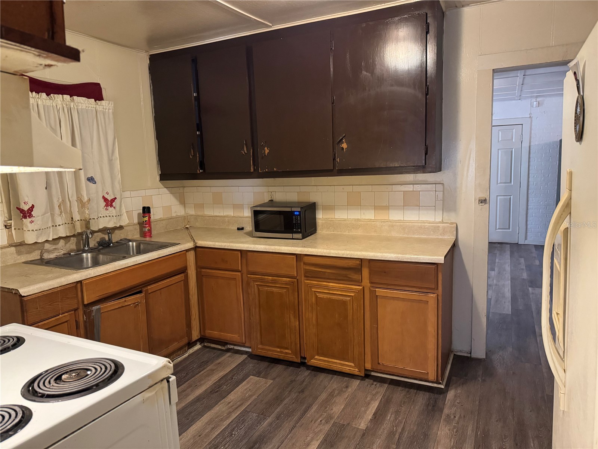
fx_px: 415
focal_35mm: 24
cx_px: 299
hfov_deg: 71.6
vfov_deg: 56.8
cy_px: 224
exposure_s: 1/40
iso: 800
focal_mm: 6.76
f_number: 1.78
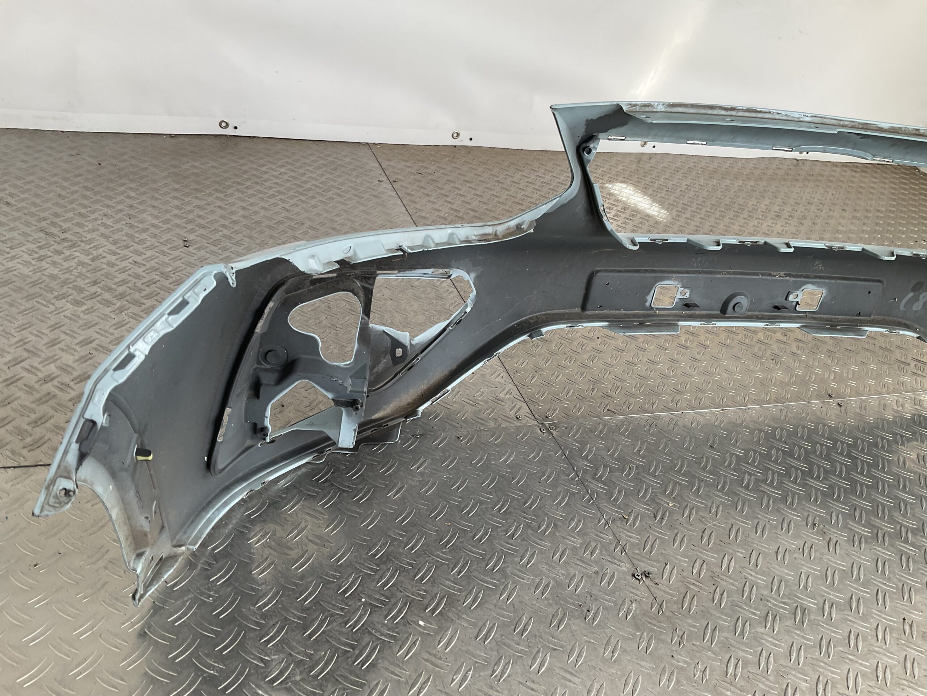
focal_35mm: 29
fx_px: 777
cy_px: 348
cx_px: 464
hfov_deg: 61.7
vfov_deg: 48.2
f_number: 1.8
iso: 20
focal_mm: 3
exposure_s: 1/120
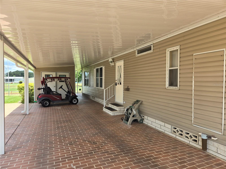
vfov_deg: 58.9
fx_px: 150
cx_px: 113
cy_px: 84
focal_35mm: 23
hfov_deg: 73.9
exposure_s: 1/542
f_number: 1.8
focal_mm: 5.4
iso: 25
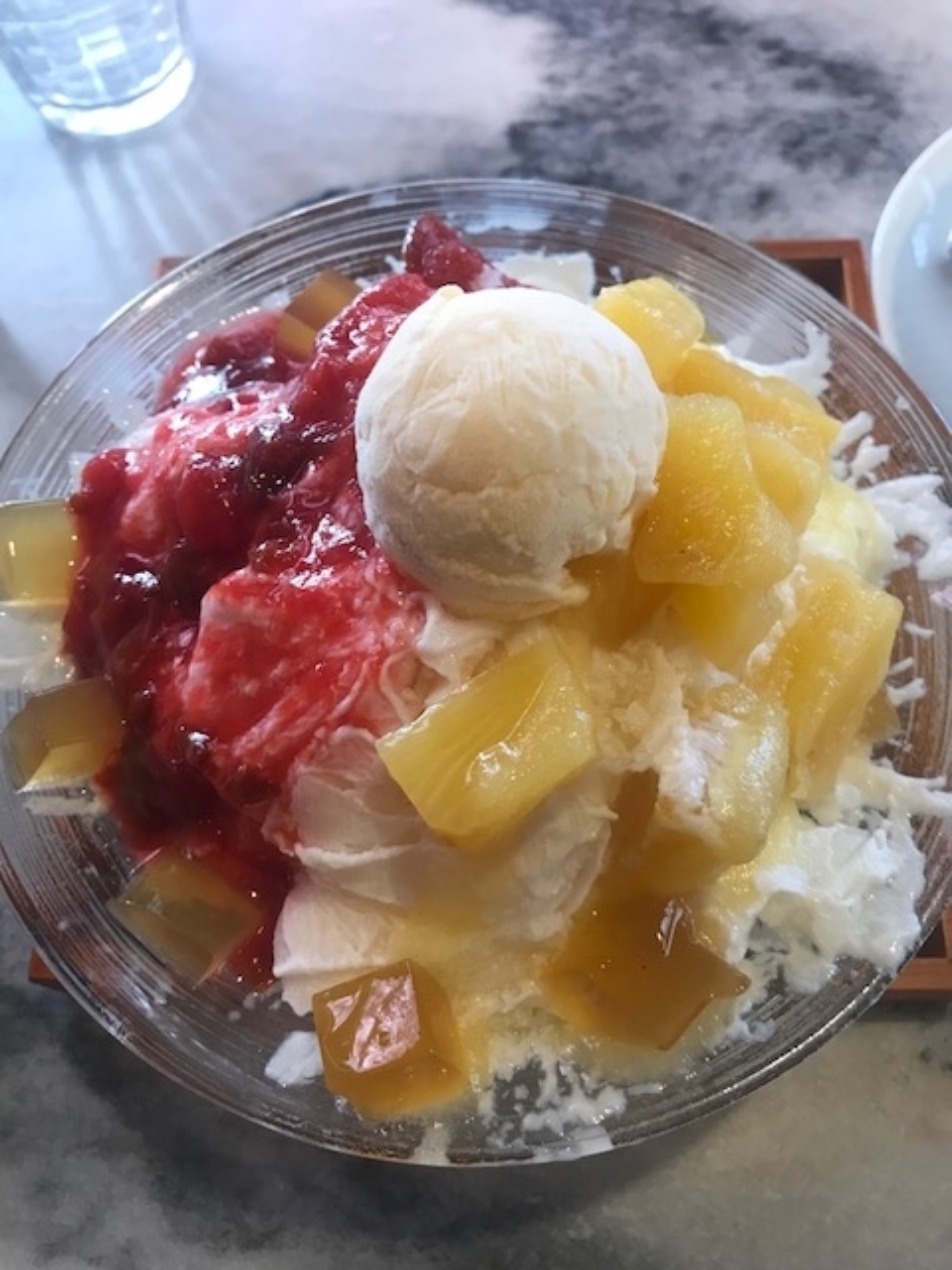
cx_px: 476
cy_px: 635
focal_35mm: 28
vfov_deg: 63.4
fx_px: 1027
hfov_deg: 49.7
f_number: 1.8
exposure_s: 1/20
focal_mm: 3.99
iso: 40
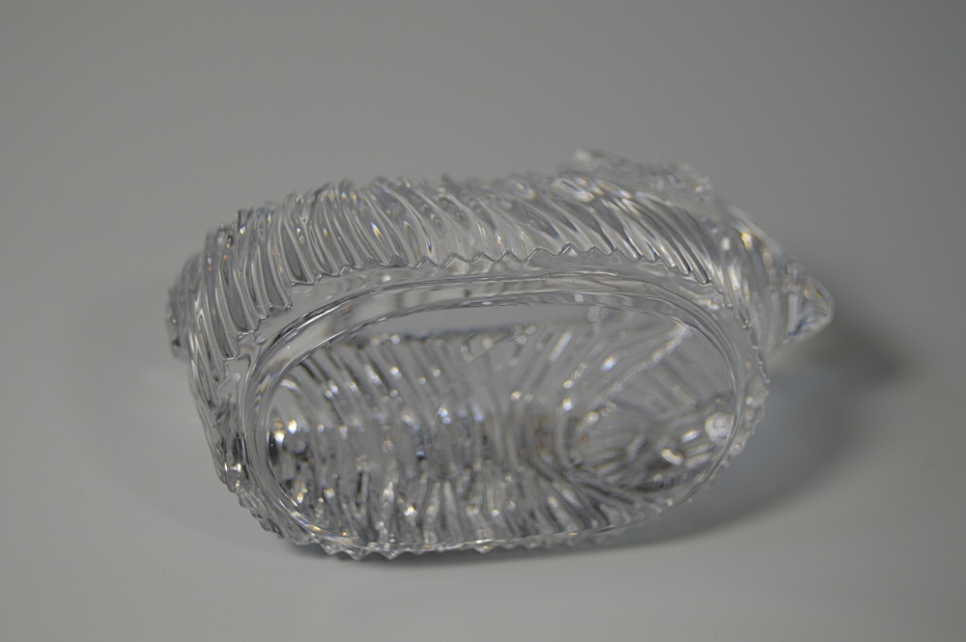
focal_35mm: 75
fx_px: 2011
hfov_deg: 27.0
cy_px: 321
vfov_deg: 18.2
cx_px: 483
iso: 140
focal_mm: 50
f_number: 5.6
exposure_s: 1/125
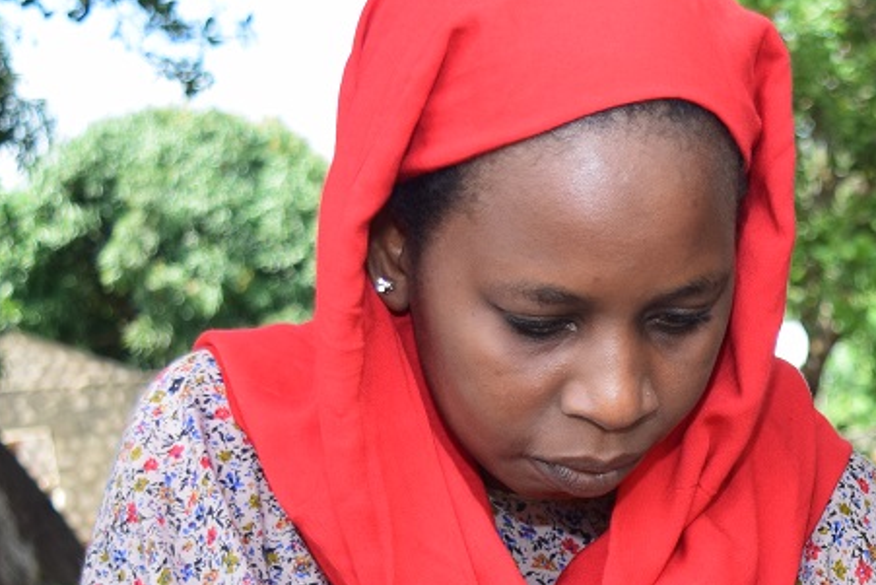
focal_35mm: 133
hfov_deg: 15.0
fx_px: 3237
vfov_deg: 10.2
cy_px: 613
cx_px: 1010
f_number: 4.5
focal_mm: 32
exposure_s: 1/320
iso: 200
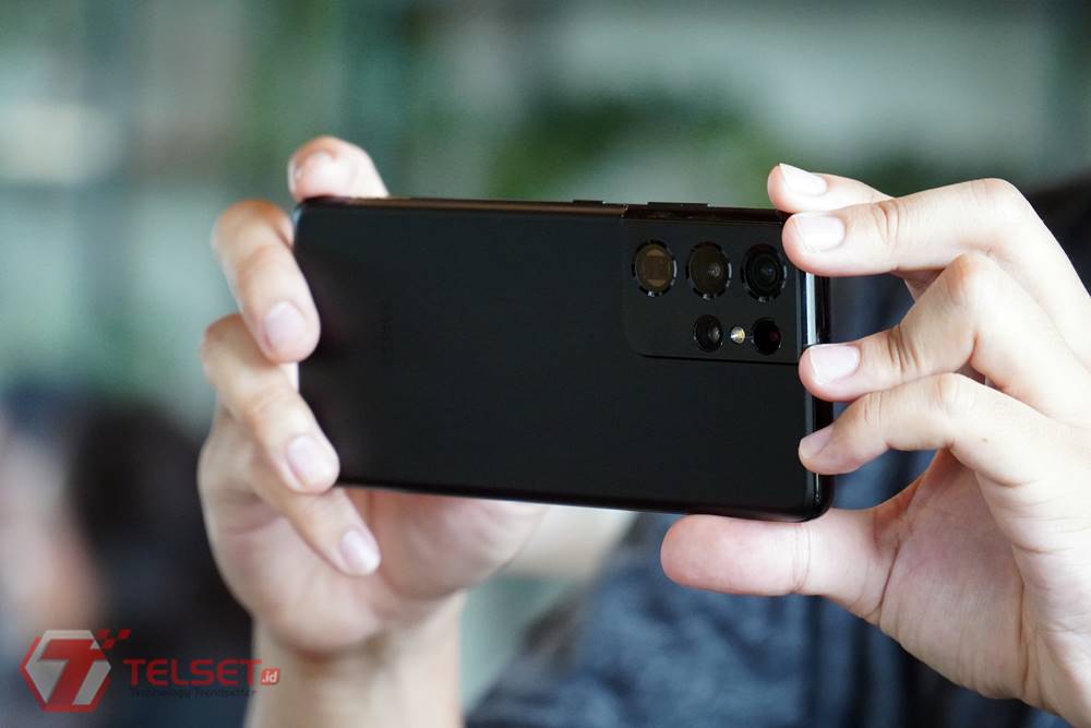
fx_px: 4773
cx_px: 546
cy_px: 364
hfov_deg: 13.0
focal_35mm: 158
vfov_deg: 8.7
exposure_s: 1/125
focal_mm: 105
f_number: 4
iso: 3200
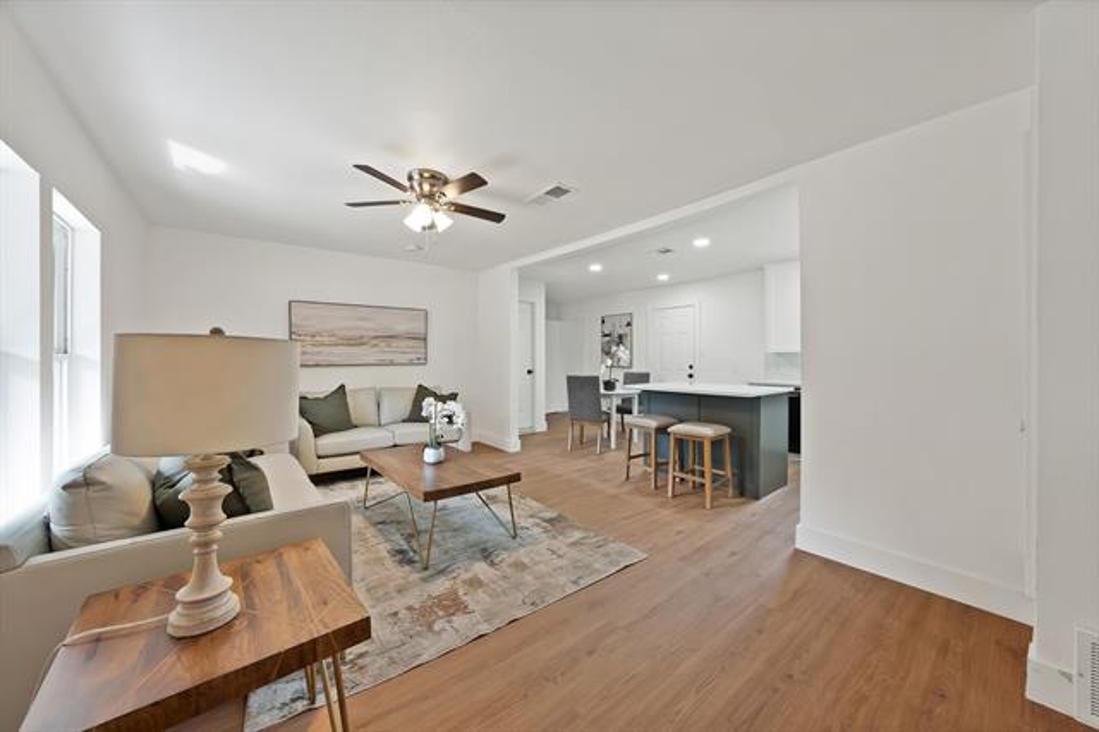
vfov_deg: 89.9
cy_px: 366
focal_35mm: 12
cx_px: 550
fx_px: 366
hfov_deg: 112.6
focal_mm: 12
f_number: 9
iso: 640
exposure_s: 1/2
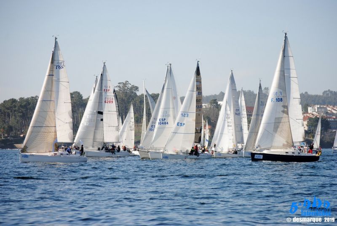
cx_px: 168
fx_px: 1435
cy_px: 113
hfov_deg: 13.4
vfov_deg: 9.0
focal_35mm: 153
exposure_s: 1/500
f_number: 5.6
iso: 110
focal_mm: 102
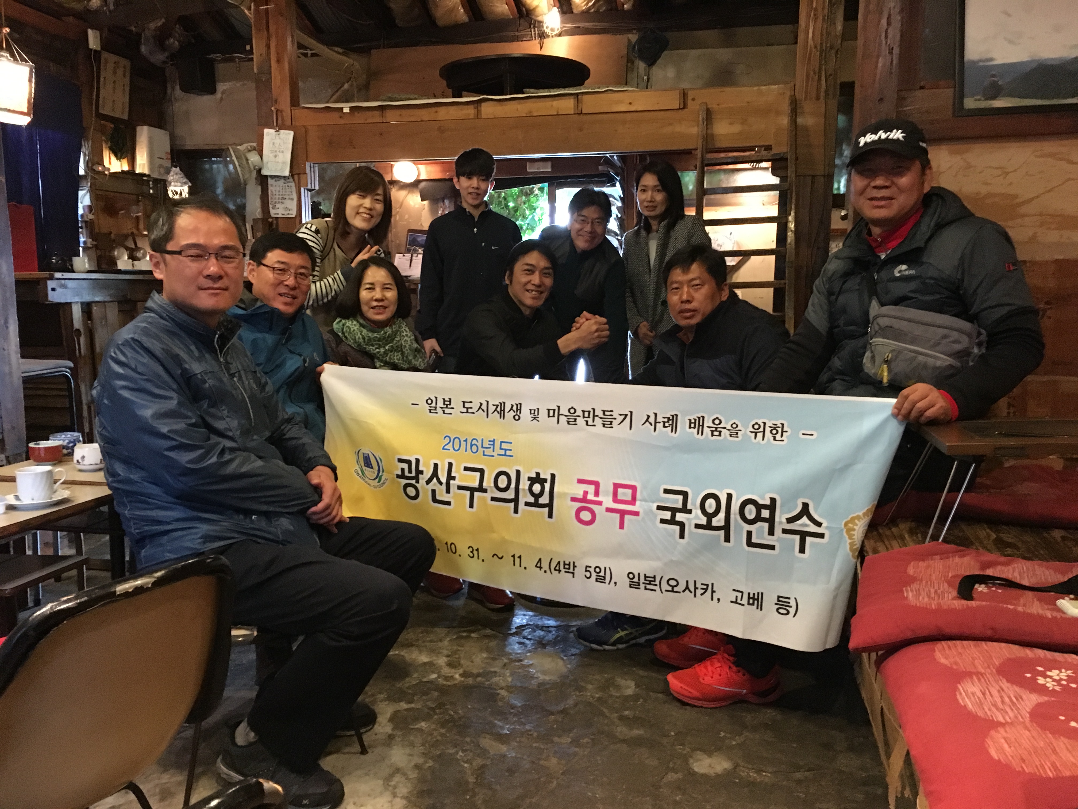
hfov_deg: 61.7
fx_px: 903
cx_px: 539
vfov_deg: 48.2
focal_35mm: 29
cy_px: 404
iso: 320
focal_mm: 4.15
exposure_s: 1/15
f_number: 2.2
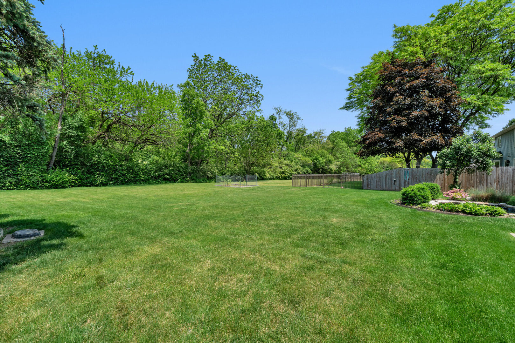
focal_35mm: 16
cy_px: 172
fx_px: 229
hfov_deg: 96.7
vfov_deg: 73.8
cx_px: 258
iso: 320
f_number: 9
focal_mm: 16
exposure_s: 1/800
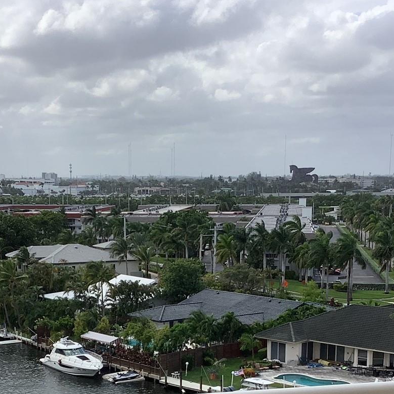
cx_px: 150
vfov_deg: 23.2
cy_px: 379
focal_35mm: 72
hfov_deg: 23.9
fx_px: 927
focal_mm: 3.3
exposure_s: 1/1131
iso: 25
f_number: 2.4
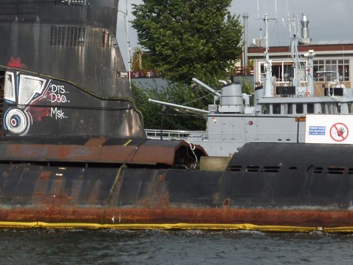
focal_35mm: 170
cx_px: 50
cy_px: 54
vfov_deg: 8.7
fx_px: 1733
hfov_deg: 11.6
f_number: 7.1
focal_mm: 17.1
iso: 100
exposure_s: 1/320
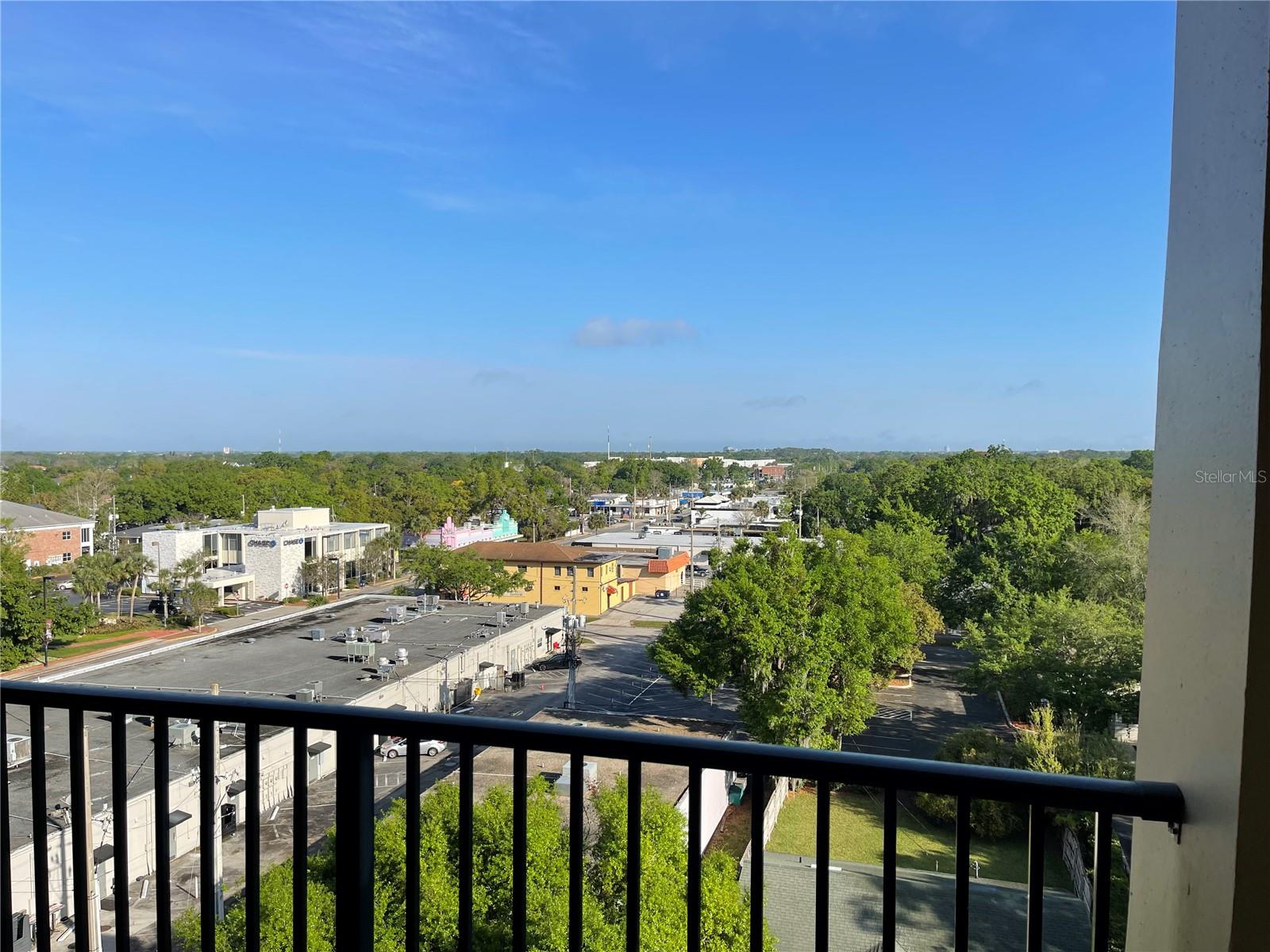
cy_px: 476
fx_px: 954
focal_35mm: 26
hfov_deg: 67.3
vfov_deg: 53.1
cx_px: 635
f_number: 1.6
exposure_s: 1/3788
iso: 32
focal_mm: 5.1
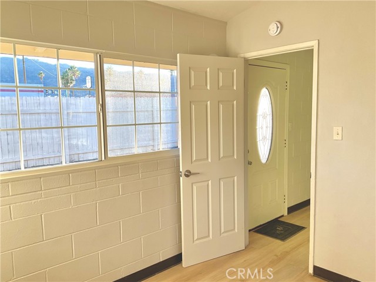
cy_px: 141
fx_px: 315
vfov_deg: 48.2
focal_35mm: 29
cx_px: 188
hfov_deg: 61.7
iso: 25
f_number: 1.8
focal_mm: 3
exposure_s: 1/120
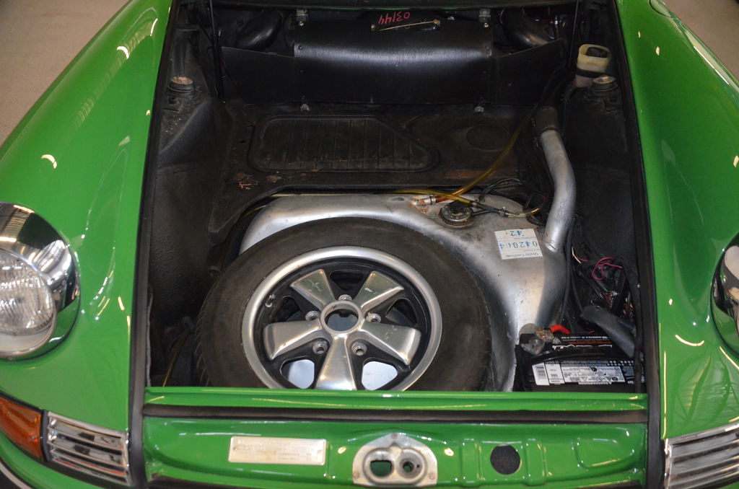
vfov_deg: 43.4
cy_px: 244
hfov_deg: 62.0
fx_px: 614
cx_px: 370
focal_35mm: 30
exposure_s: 1/60
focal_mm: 20
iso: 3200
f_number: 3.5
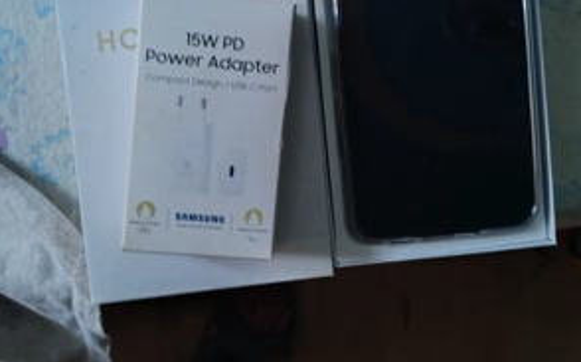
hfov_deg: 50.4
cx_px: 292
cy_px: 140
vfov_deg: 32.6
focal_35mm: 39
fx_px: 617
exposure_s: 1/33
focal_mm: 6.12
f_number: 1.9
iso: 4000
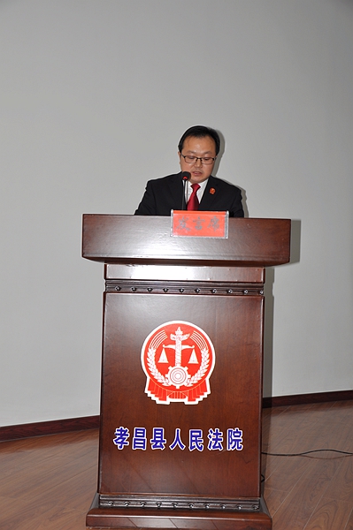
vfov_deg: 43.6
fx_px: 663
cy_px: 265
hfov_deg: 29.8
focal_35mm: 45
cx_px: 176
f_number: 4.2
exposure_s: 1/60
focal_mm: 30
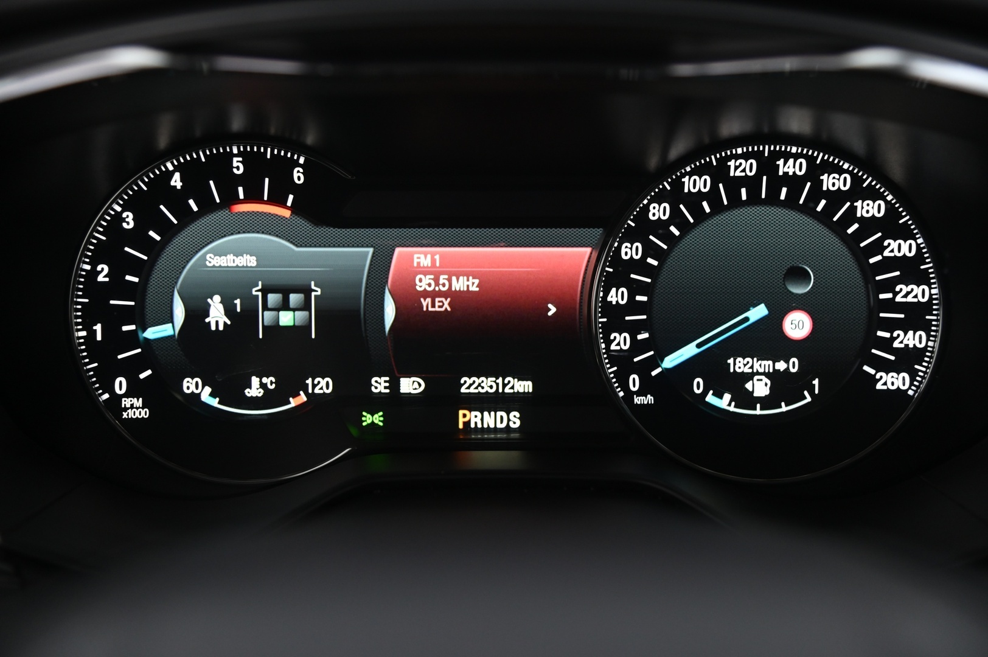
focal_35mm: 55
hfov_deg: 36.3
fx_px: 1508
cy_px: 328
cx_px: 494
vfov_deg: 24.6
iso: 2000
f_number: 4
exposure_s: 1/30
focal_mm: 55
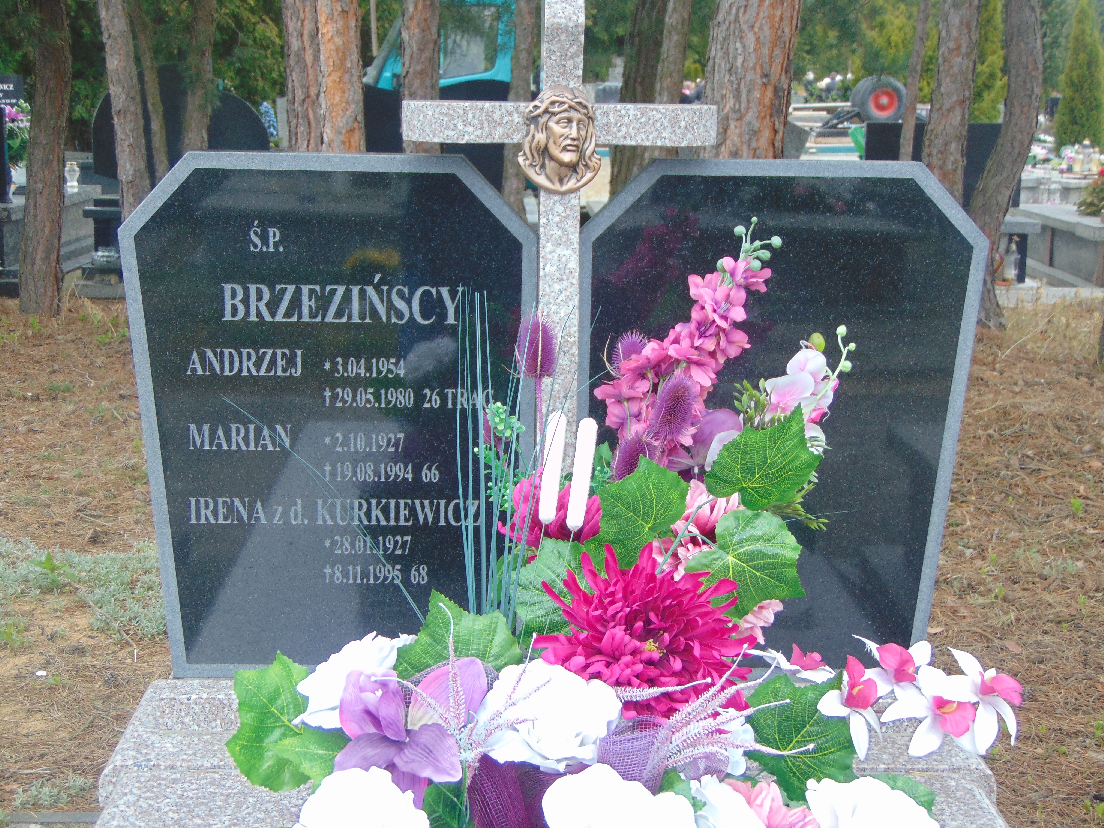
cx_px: 552
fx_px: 1914
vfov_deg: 24.4
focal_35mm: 60
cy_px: 414
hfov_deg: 32.2
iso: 80
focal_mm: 10.8
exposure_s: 1/80
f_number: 3.6
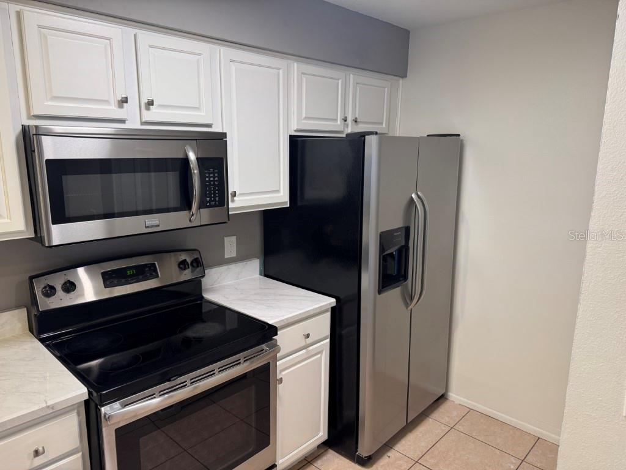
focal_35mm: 24
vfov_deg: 56.8
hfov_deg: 71.6
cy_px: 235
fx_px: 434
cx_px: 313
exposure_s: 1/60
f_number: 1.78
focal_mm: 6.76
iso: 160
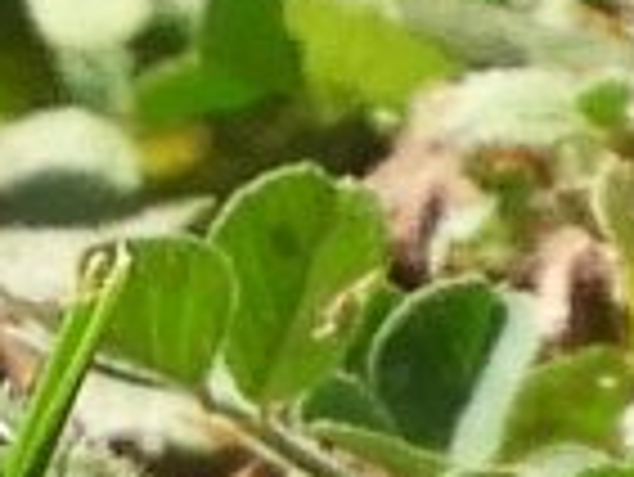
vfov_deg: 0.3
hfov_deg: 0.4
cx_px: -454
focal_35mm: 5109
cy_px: 1066
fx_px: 93652
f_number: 5.6
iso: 140
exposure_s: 1/250
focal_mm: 161.2
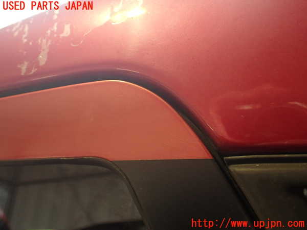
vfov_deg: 44.2
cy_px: 115
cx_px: 154
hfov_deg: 56.8
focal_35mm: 32
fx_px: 284
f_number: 2.4
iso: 200
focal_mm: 5.79
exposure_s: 1/40
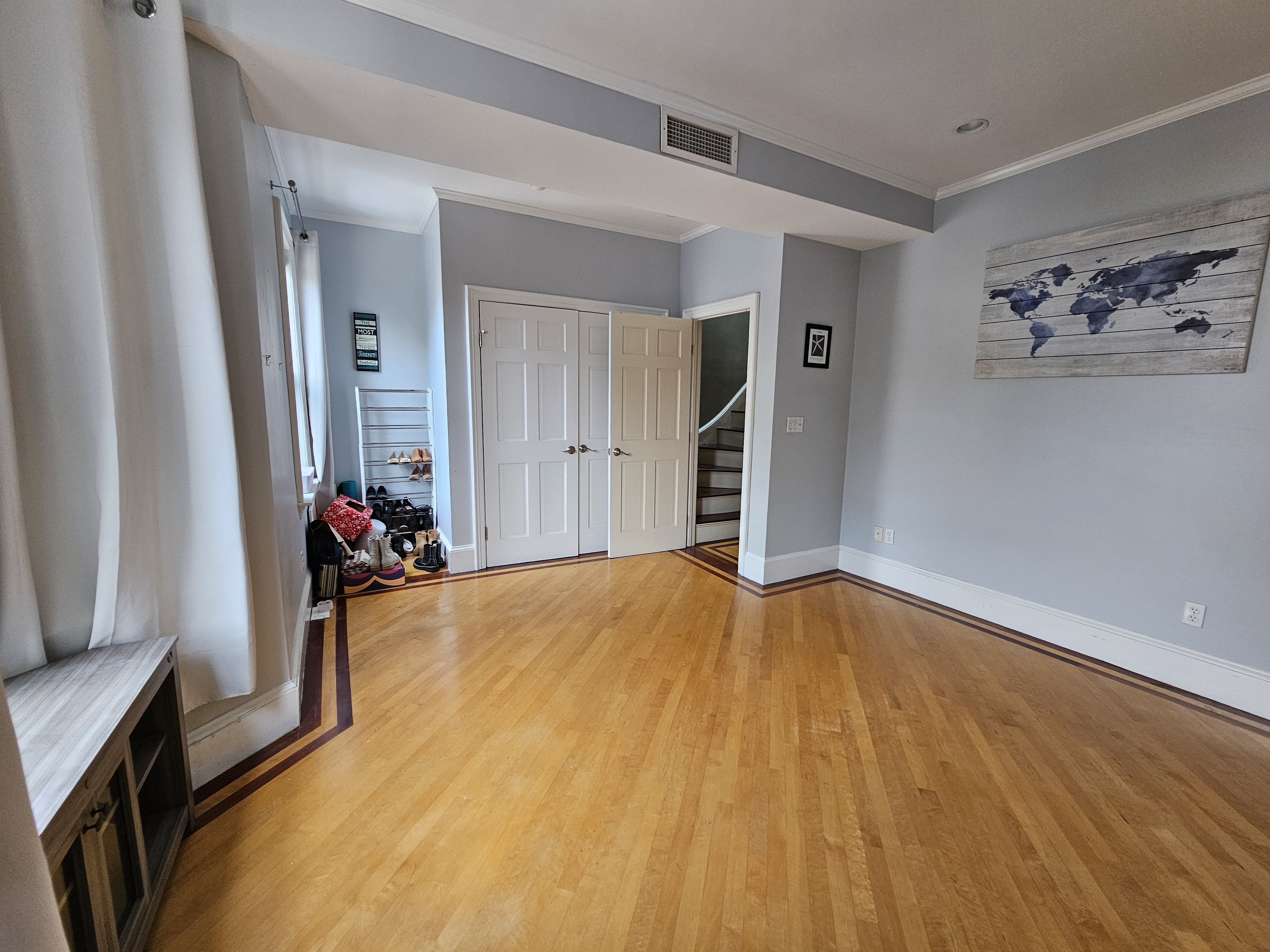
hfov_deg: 106.2
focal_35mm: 13
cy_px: 476
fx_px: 477
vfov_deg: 89.9
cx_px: 635
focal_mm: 2.2
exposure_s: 1/60
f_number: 2.2
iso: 80
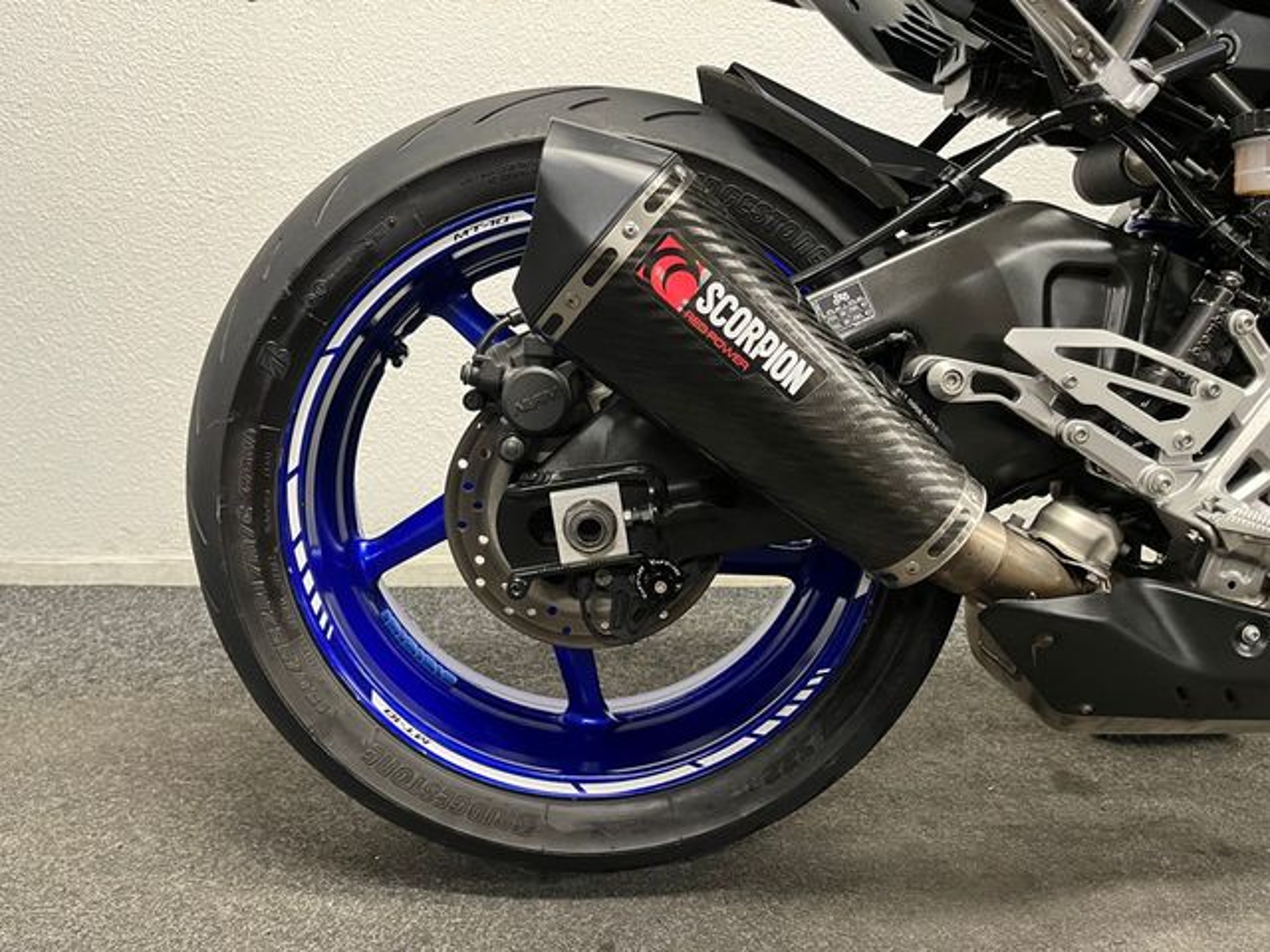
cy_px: 476
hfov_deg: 67.3
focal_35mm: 26
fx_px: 954
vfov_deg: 53.1
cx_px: 635
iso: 400
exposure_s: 1/50
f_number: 1.6
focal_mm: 5.1
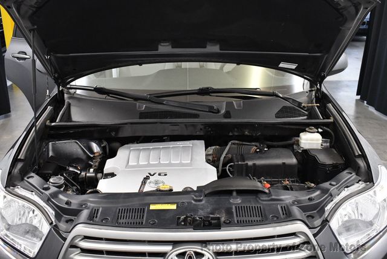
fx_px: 387
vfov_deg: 36.9
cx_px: 194
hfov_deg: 53.1
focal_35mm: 36
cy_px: 130
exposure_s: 1/125
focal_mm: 18
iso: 2000
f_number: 3.5
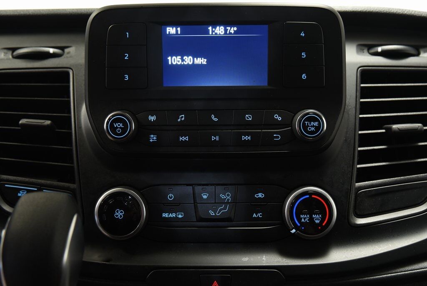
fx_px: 522
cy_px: 143
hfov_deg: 44.5
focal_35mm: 44
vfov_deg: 30.6
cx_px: 214
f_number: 4.5
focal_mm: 44
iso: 1600
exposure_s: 1/20
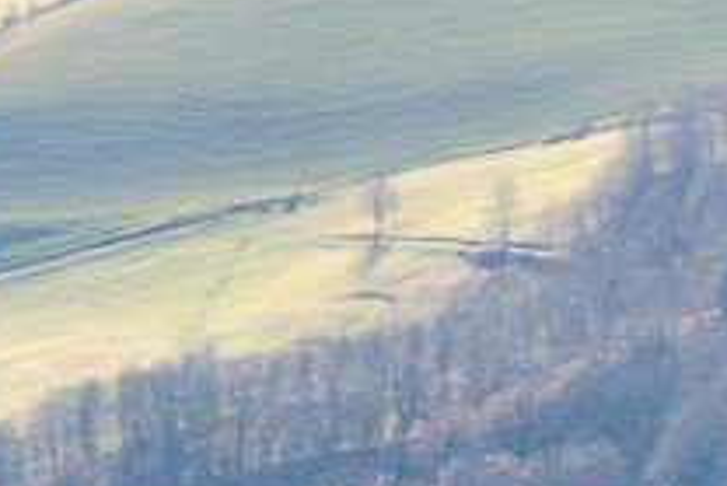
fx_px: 18326
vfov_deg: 1.5
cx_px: 1325
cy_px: 1147
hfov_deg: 2.3
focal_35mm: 907
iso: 400
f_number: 5.6
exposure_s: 1/250
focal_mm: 105
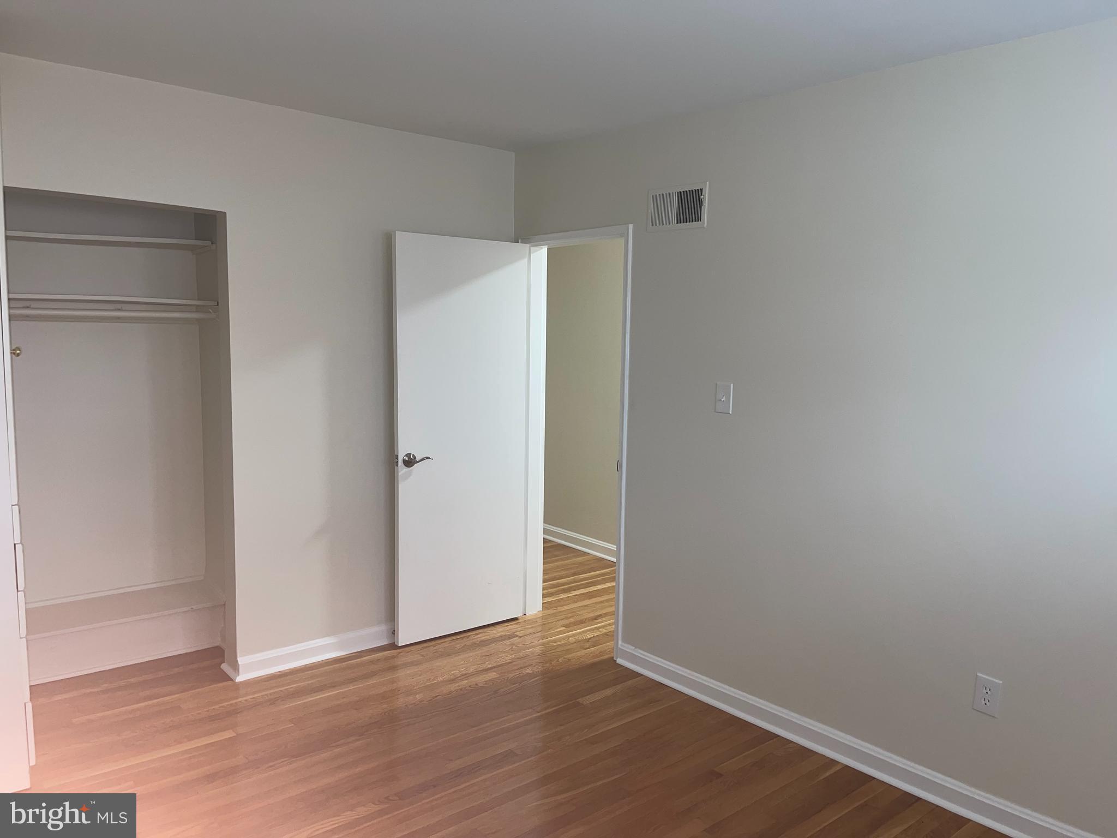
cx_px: 558
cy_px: 419
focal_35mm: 26
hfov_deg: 67.3
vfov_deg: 53.1
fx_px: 839
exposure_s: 1/19
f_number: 1.6
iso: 50
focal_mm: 5.1
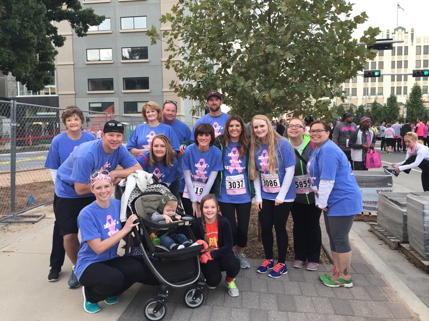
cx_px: 214
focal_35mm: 29
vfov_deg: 48.2
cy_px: 160
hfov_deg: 61.7
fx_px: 359
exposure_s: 1/120
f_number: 2.2
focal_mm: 4.15
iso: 40
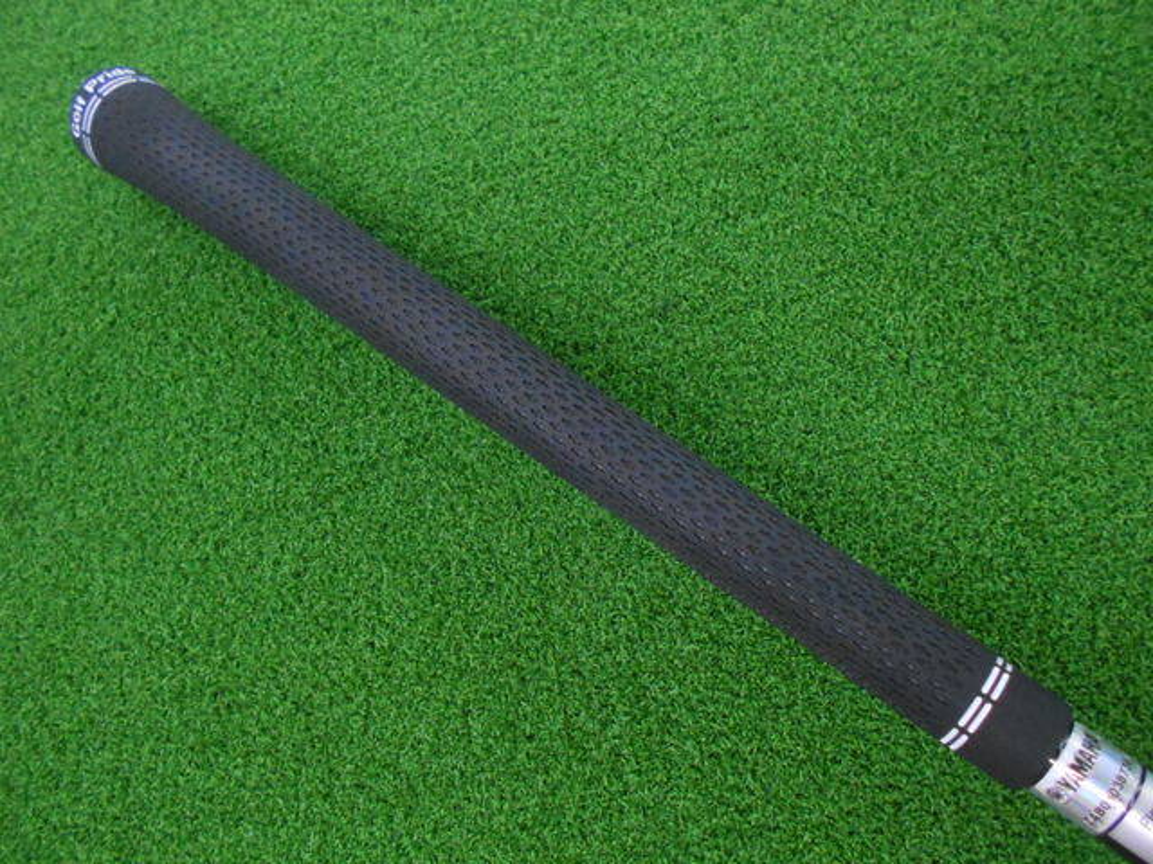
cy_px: 432
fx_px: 866
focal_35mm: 26
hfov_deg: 67.3
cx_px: 576
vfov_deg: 53.1
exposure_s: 1/100
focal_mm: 4.6
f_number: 3.2
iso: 800
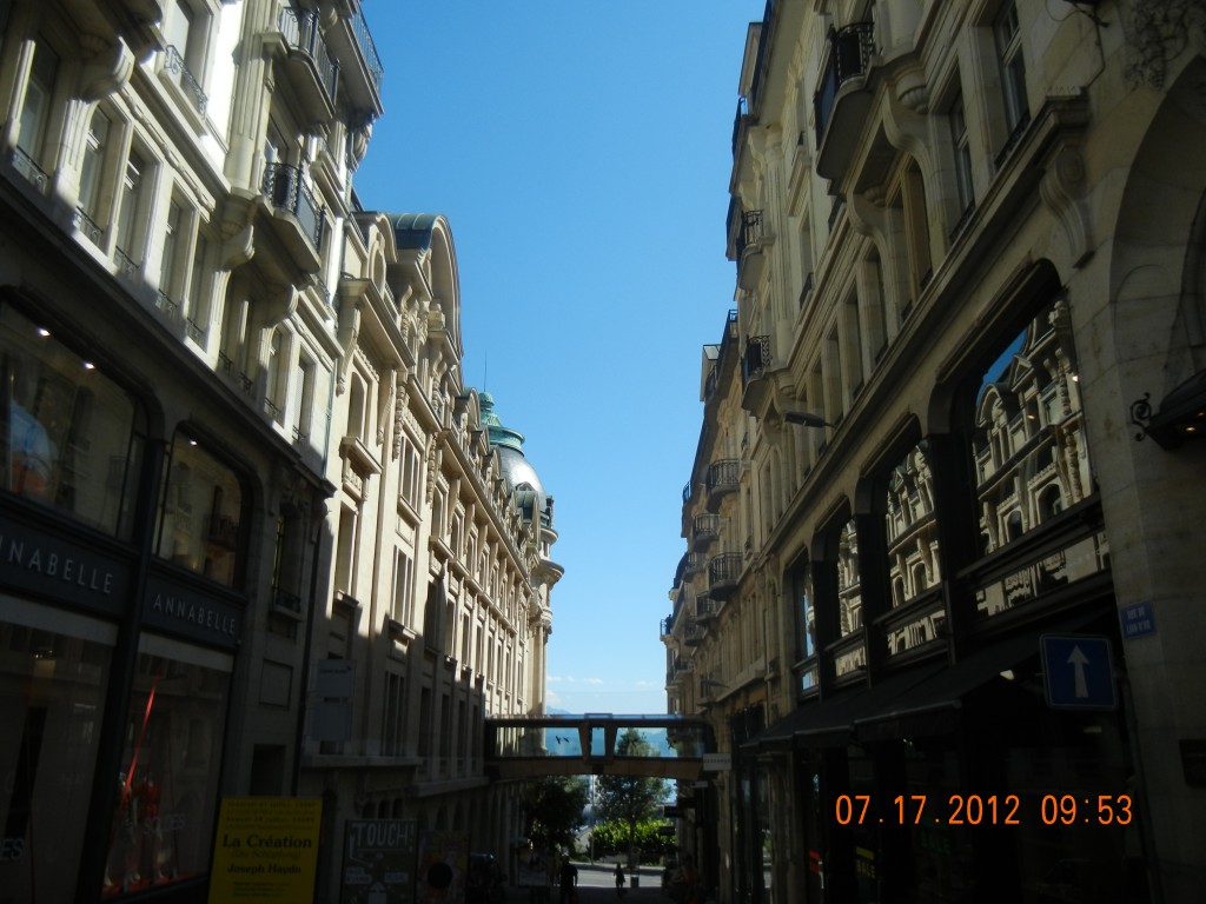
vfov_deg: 46.8
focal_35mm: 30
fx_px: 1045
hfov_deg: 60.0
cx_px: 603
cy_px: 452
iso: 160
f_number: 7
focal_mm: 5.4
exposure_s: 1/366
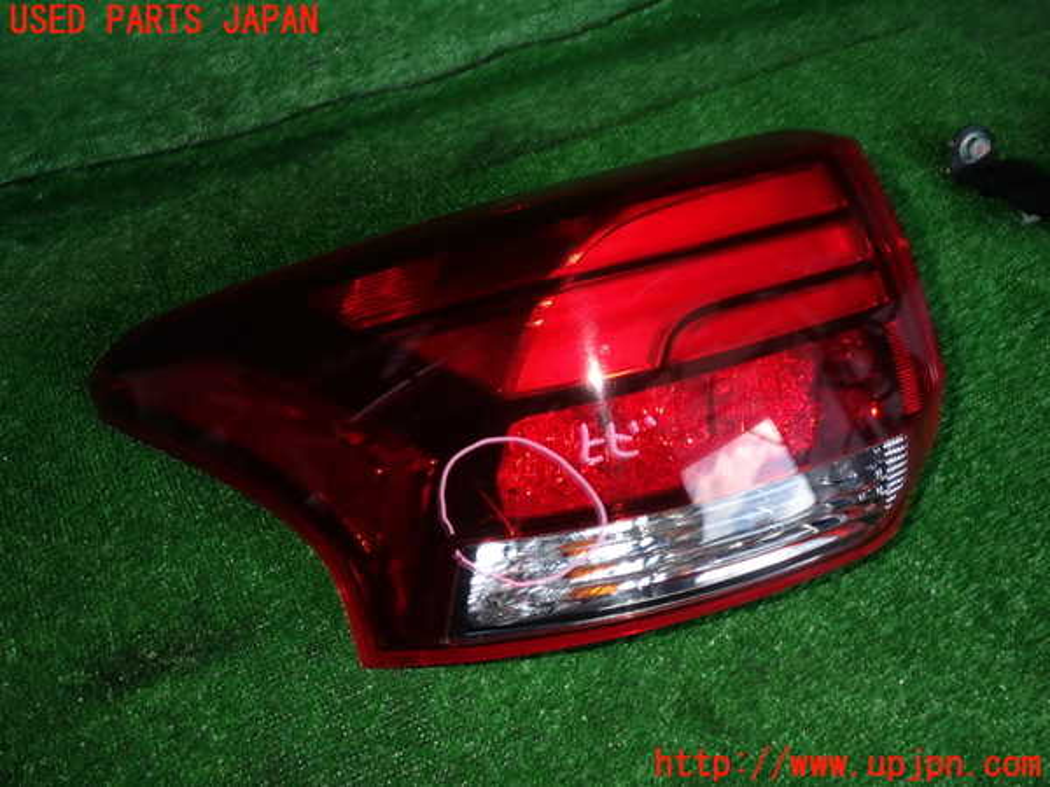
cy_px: 394
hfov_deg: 60.0
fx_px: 910
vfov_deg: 46.8
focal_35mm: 30
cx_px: 525
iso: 200
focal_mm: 5.4
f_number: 6.3
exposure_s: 1/30
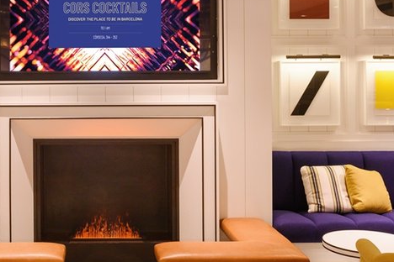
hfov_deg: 36.7
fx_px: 580
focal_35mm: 53
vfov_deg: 25.5
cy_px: 117
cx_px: 103
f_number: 7.1
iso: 640
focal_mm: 31
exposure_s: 1/15
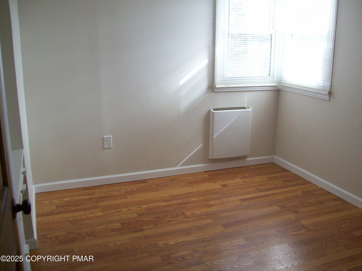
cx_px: 181
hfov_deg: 51.4
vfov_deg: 39.7
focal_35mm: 36
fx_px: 376
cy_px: 136
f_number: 2.7
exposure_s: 1/60.1
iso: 160
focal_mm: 6
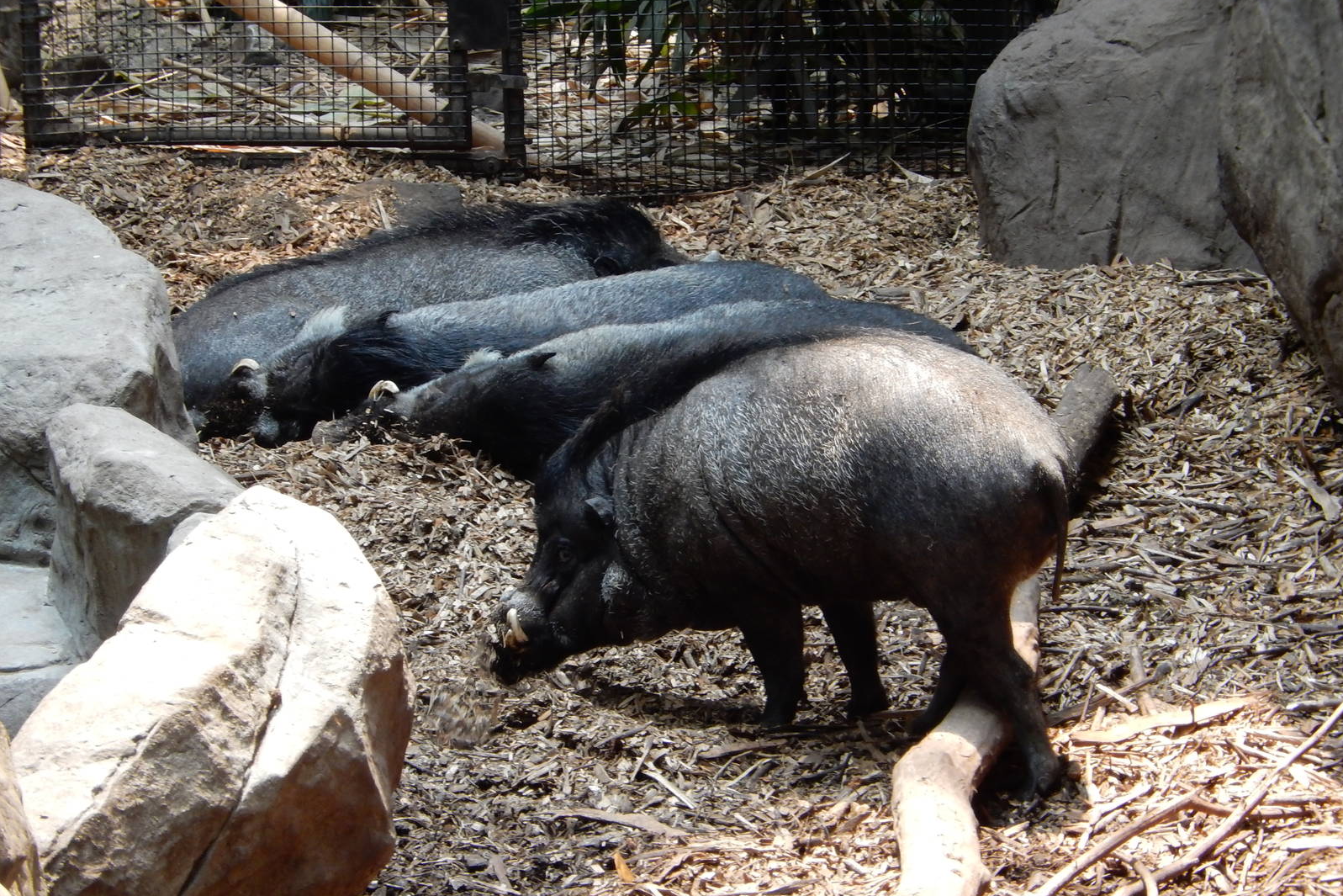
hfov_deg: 9.2
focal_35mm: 224
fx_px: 8357
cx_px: 672
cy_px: 480
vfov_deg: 6.1
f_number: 5.8
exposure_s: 1/30
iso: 320
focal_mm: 38.6
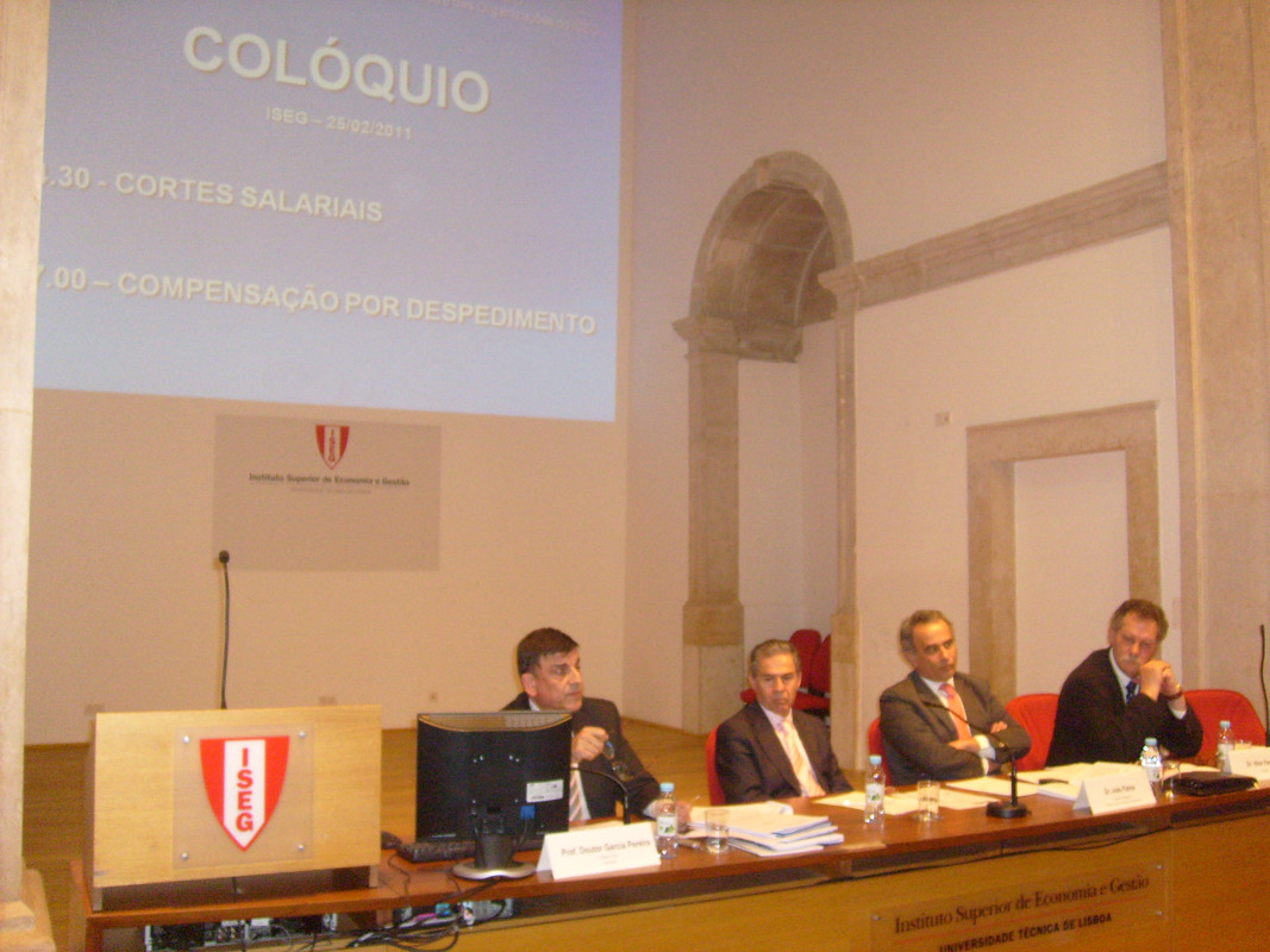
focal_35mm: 35
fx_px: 1284
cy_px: 476
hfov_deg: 52.6
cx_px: 635
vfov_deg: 40.7
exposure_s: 1/45
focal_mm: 5.8
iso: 200
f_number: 2.8
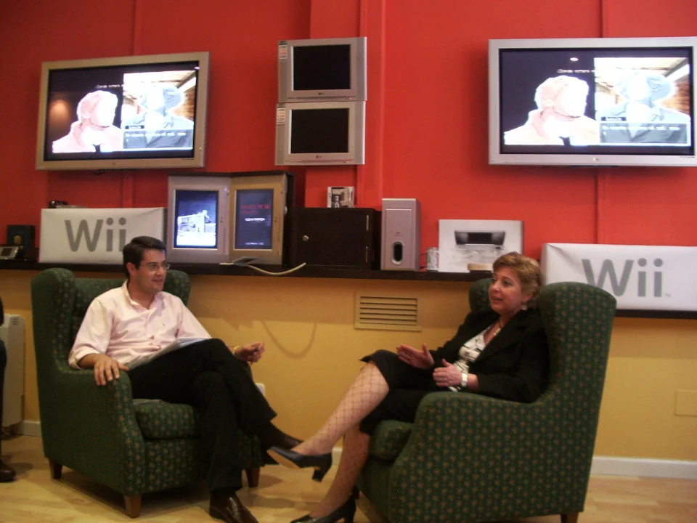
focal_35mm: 35
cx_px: 348
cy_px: 262
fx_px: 705
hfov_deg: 52.6
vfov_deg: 40.7
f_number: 2.6
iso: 200
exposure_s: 1/15
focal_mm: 5.8
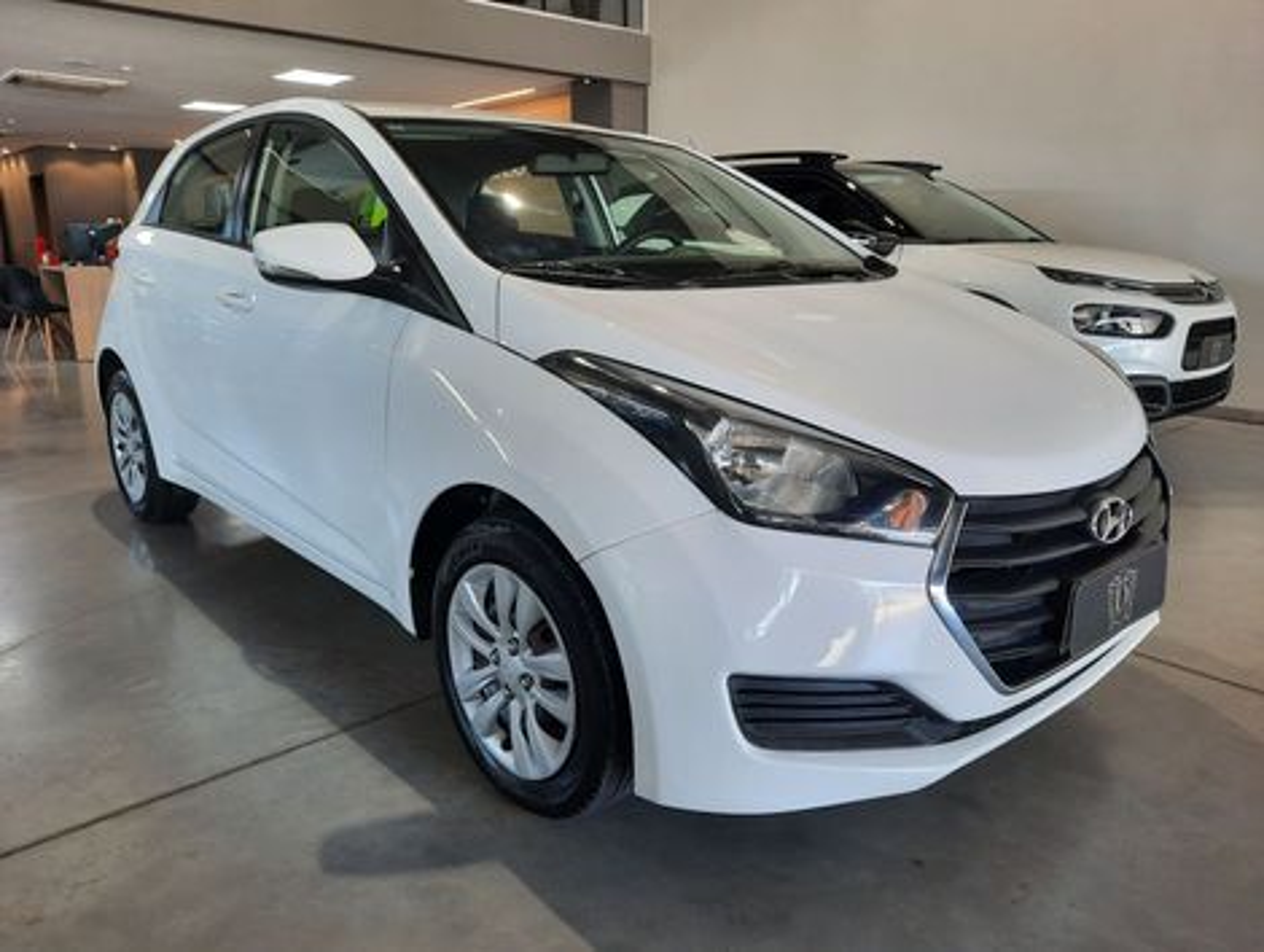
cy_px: 476
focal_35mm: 25
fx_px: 914
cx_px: 632
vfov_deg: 55.0
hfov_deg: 69.3
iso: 160
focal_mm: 4.6
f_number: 2
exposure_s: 1/60
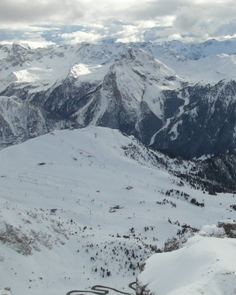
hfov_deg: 10.3
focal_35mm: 148
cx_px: 264
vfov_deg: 13.0
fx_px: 1292
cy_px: 92
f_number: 4.9
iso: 80
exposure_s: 1/500
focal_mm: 15.6
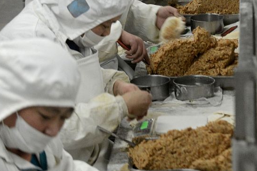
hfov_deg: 10.8
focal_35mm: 189
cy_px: 19
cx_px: 240
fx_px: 1349
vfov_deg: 7.2
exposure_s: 1/40
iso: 3200
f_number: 2.8
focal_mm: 86
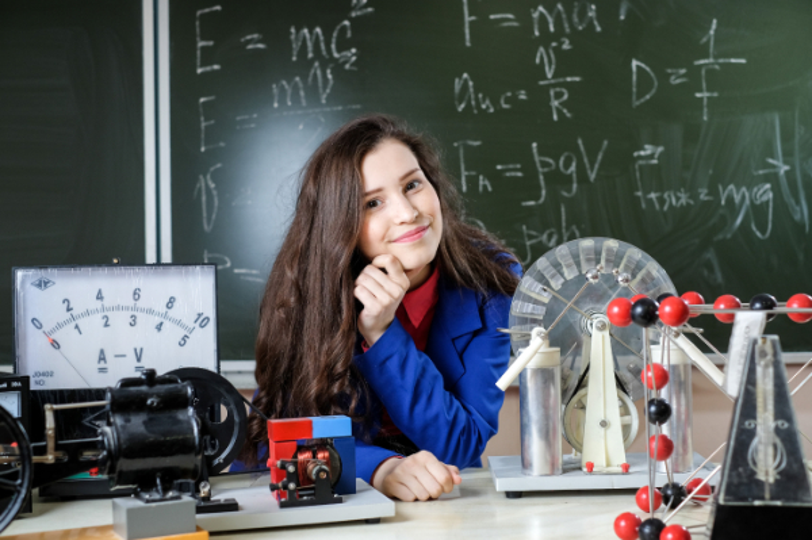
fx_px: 1194
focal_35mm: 53
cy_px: 270
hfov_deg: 37.5
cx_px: 406
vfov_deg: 25.5
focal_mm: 35
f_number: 2.8
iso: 320
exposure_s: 1/125
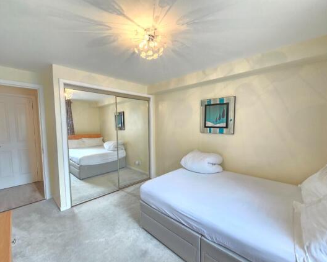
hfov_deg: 100.6
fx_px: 136
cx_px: 169
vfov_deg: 88.0
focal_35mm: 14
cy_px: 134
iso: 400
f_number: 2.2
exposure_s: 1/50
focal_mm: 2.2
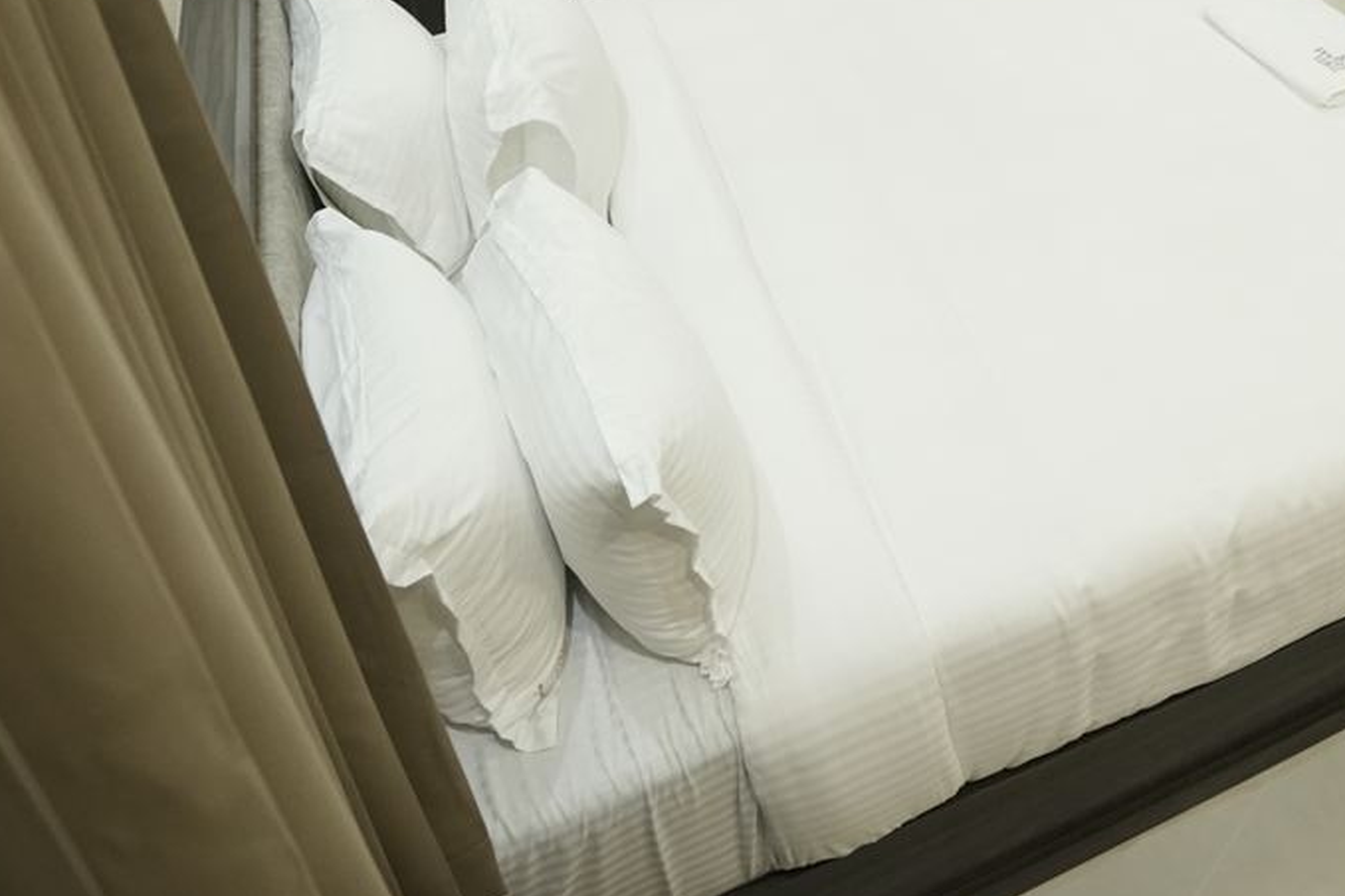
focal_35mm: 37
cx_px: 1056
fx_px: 1382
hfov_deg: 49.2
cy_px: 24
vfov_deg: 33.2
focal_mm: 16
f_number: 4
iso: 3200
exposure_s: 1/50
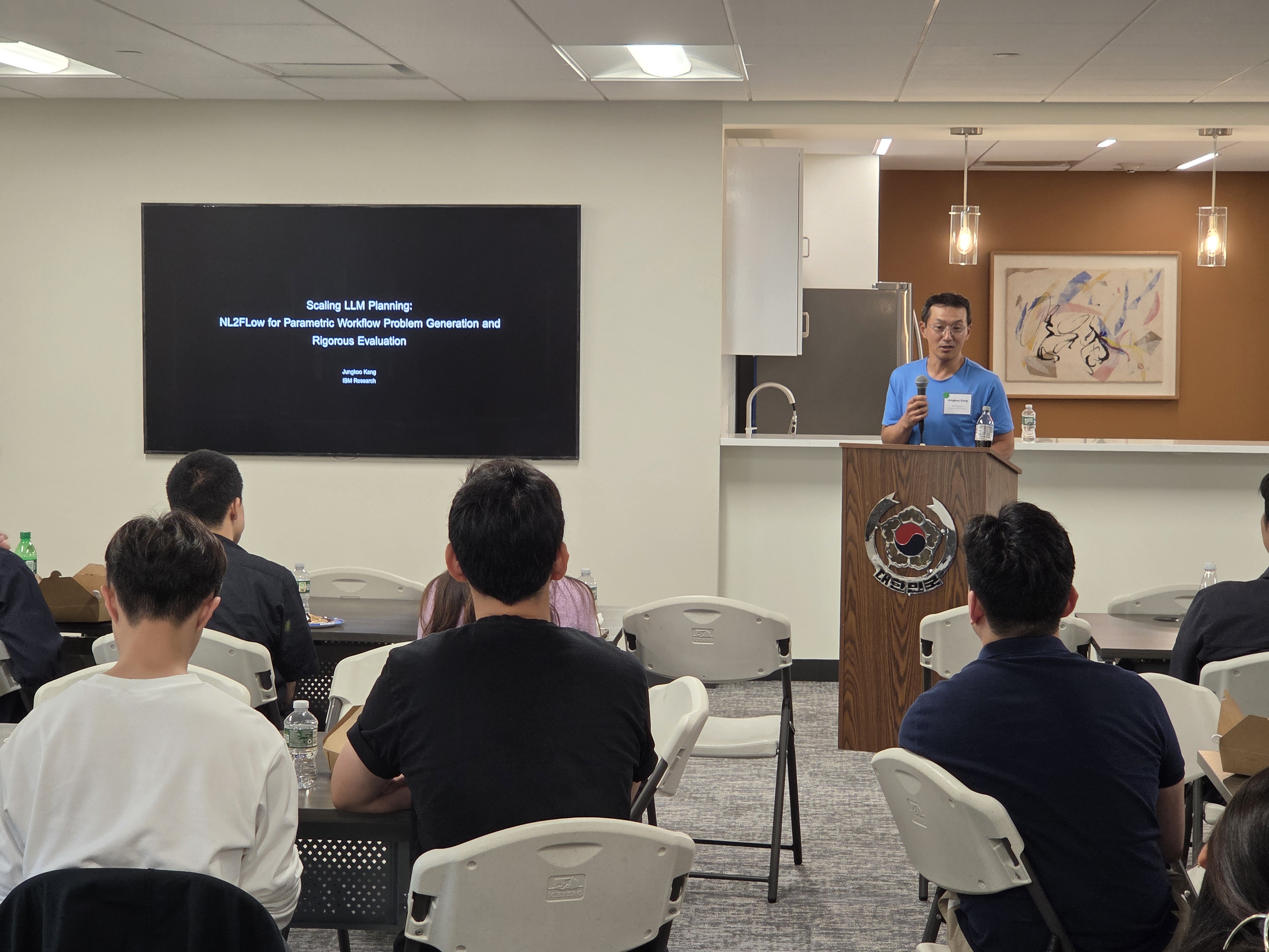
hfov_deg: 28.2
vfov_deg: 21.3
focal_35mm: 69
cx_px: 634
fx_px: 2529
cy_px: 476
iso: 125
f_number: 2.4
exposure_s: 1/63.7
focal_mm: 7
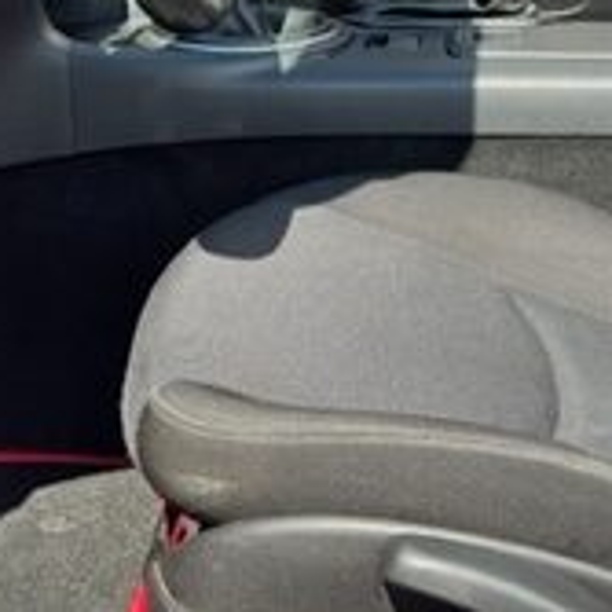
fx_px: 1760
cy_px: -59
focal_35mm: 88
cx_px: 388
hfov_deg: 19.7
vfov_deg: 18.9
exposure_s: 1/687
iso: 50
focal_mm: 5.7
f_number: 1.5
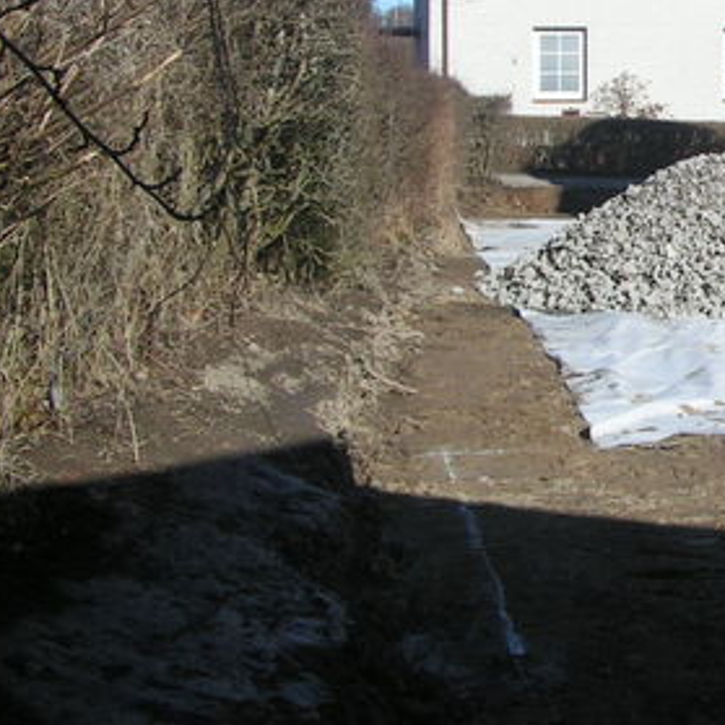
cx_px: 798
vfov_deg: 22.2
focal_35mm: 77
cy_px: 164
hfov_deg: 21.3
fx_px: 1825
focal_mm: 5.8
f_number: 5.6
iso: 50
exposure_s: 1/320
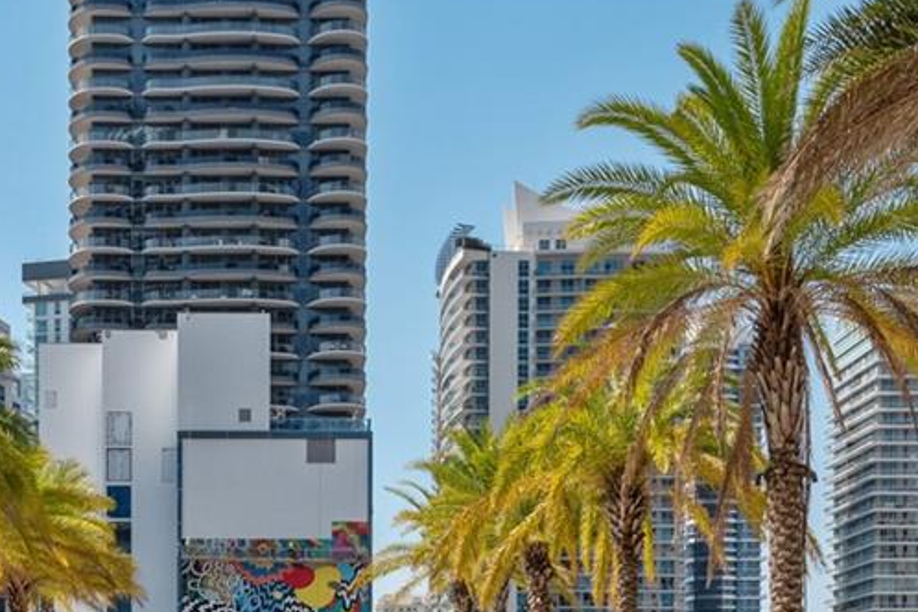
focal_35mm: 61
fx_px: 1555
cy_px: 692
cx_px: 273
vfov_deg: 21.0
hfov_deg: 32.5
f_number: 8
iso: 250
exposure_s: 1/1000
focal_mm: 19
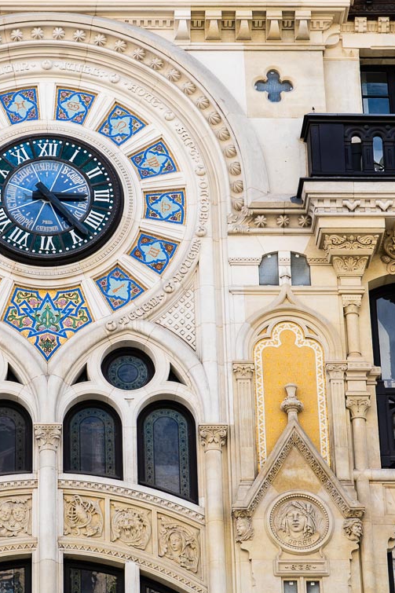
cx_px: 53
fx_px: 2354
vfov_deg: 14.4
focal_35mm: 143
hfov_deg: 9.6
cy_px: 275
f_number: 5.6
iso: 100
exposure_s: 1/250
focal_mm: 50
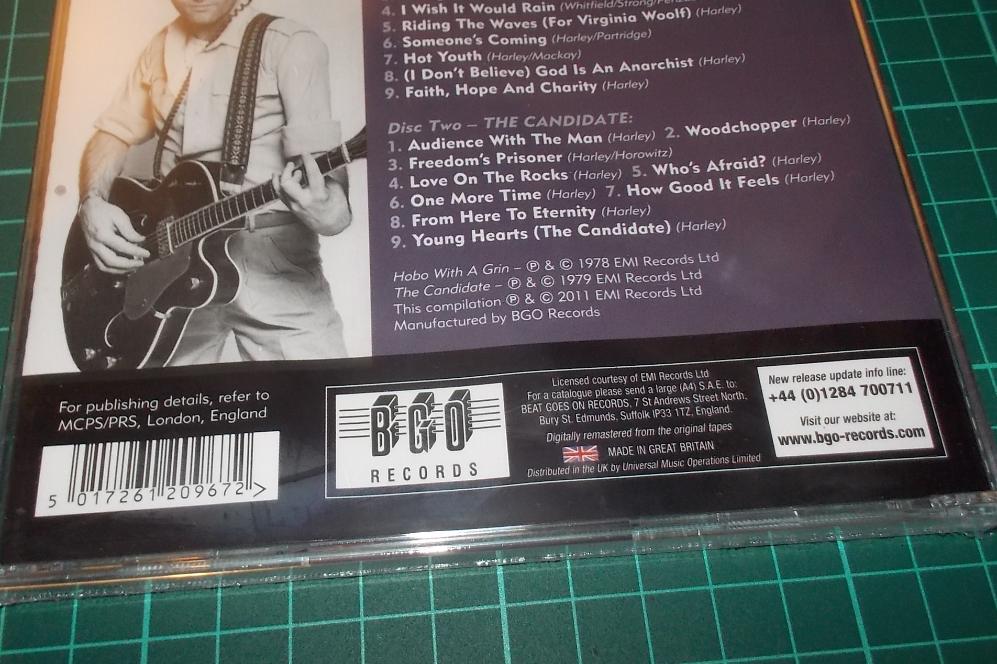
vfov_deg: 36.7
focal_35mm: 36
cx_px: 488
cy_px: 267
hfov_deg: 53.1
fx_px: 997
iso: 200
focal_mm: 4.1
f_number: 3.3
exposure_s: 1/30
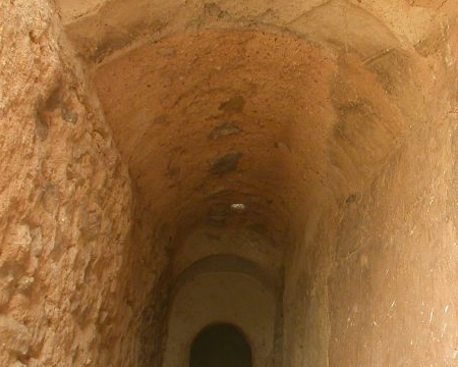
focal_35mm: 66
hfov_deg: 28.5
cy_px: 249
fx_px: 895
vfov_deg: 23.0
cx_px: 307
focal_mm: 7.85
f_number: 2.6
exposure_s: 1/41.4
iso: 100
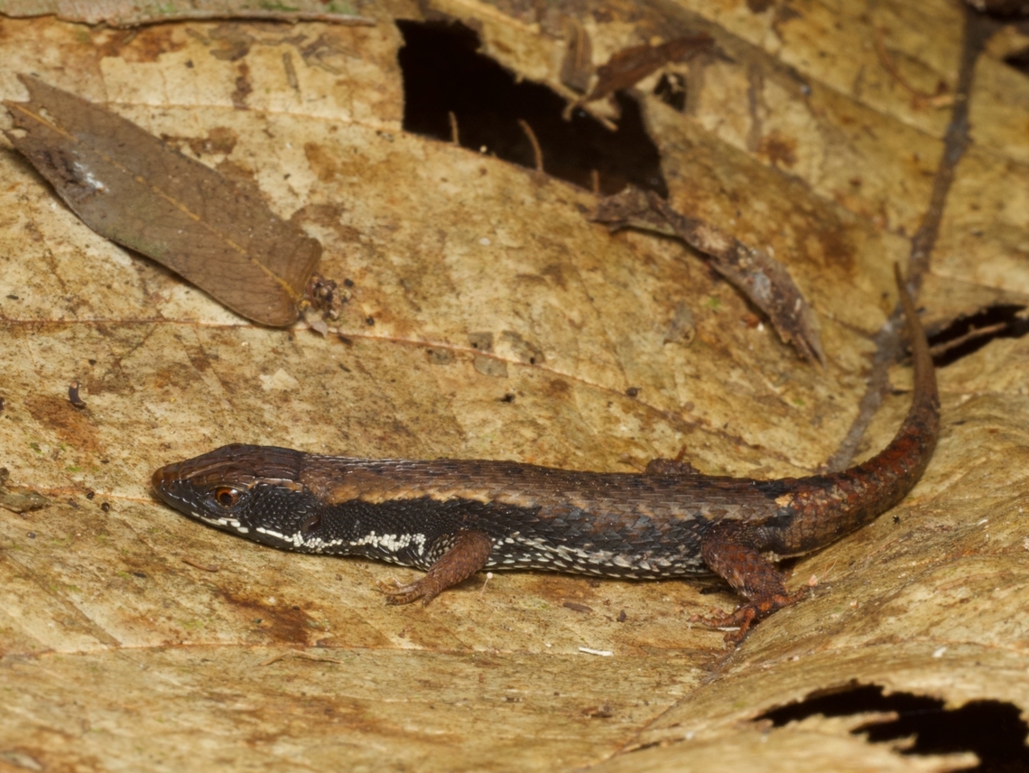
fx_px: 3569
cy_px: 386
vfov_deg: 12.4
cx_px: 514
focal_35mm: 120
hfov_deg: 16.4
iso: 400
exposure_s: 1/60
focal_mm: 60
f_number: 16
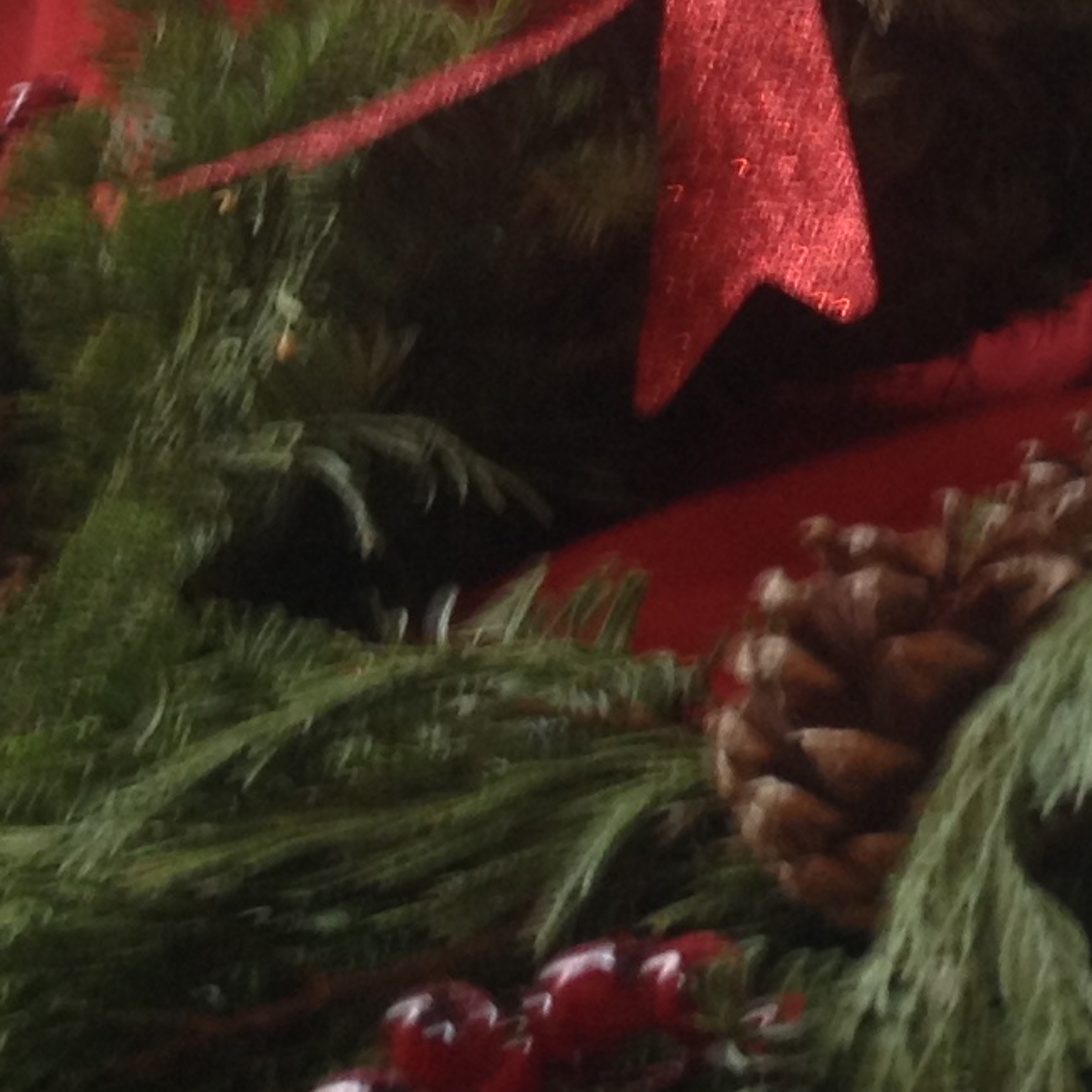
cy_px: -158
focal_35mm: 155
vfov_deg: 11.1
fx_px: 5532
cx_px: 1585
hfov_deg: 10.9
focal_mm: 4.28
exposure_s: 1/20
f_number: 2.4
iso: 50
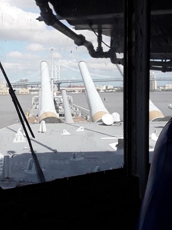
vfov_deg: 50.1
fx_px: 245
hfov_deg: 37.1
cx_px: 31
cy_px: 116
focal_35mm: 37
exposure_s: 1/1361
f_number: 1.9
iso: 40
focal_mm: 2.91
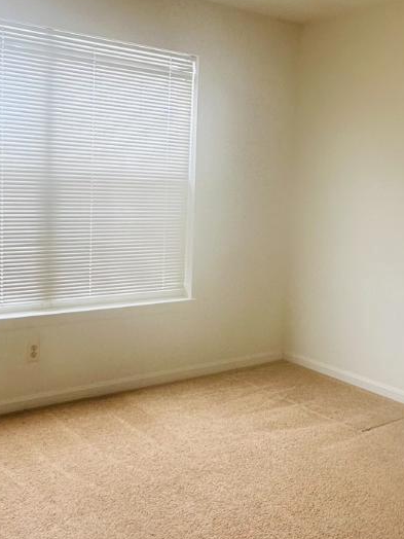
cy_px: 254
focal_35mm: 41
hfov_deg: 34.9
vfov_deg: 45.8
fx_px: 638
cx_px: 254
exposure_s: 1/99
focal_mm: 2.22
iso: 100
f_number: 2.2
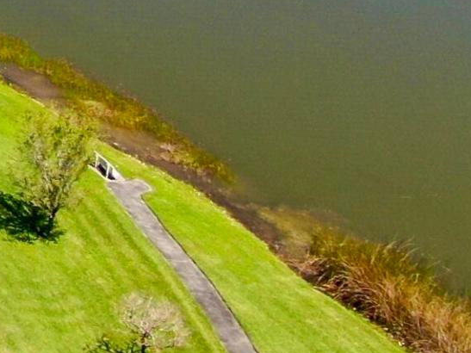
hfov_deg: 10.4
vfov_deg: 9.0
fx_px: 2149
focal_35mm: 158
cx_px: -737
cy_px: -276
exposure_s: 1/800
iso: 100
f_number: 3.1
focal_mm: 5.22
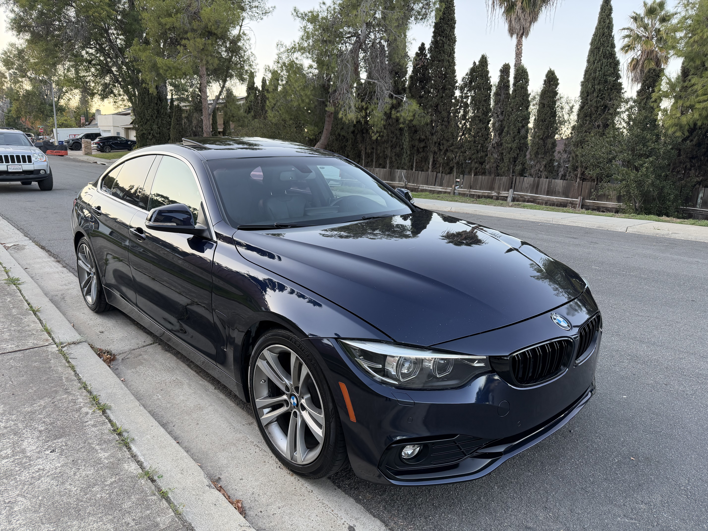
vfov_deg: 56.8
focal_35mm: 24
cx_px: 354
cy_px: 266
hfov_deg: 71.6
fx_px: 491
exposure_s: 1/199
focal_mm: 6.76
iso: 100
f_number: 1.78
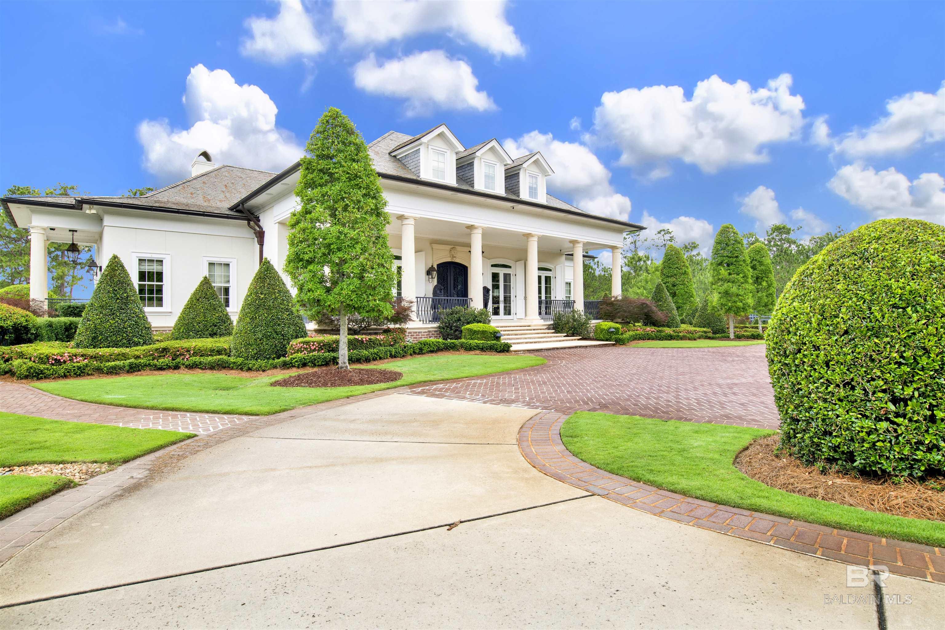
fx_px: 472
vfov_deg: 67.4
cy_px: 315
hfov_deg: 90.0
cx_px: 472
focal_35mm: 18
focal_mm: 18
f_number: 11
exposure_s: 1/60
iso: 200
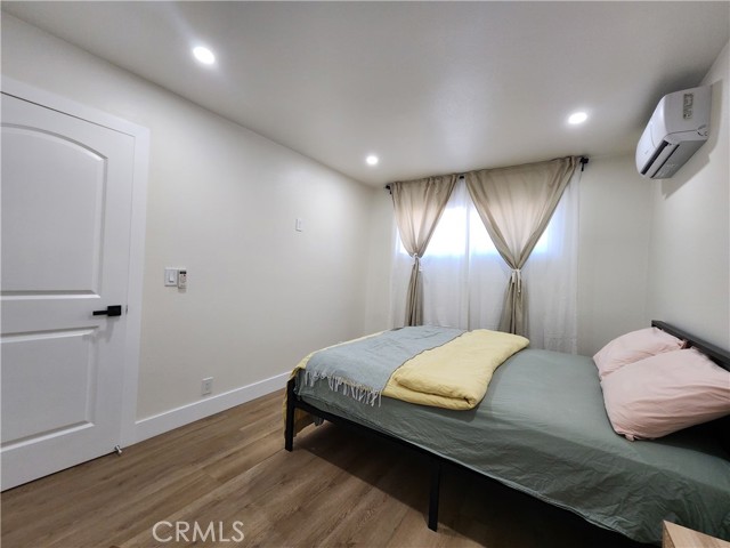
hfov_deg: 106.2
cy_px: 274
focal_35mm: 13
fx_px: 274
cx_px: 365
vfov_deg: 89.9
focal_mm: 2.2
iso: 160
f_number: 2.2
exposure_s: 1/60
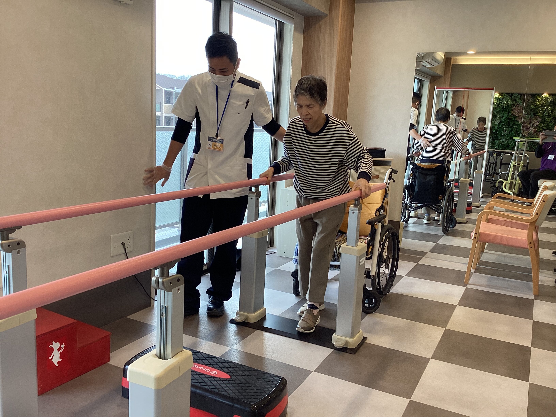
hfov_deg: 58.4
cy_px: 208
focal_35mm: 31
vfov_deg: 45.4
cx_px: 278
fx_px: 498
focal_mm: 3.3
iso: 50
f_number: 2.4
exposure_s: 1/100
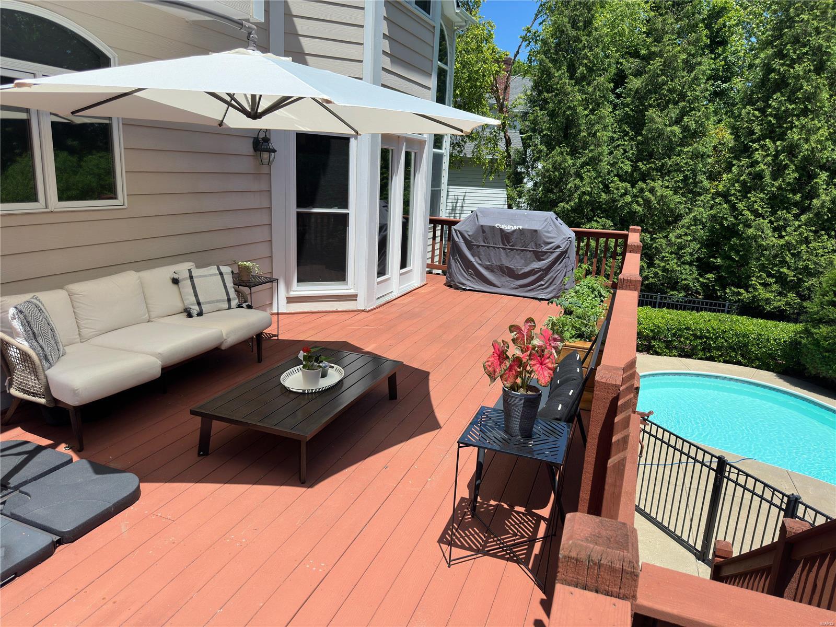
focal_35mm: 24
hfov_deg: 71.6
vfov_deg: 56.8
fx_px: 580
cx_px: 418
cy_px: 314
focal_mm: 6.86
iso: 100
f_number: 1.78
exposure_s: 1/4854
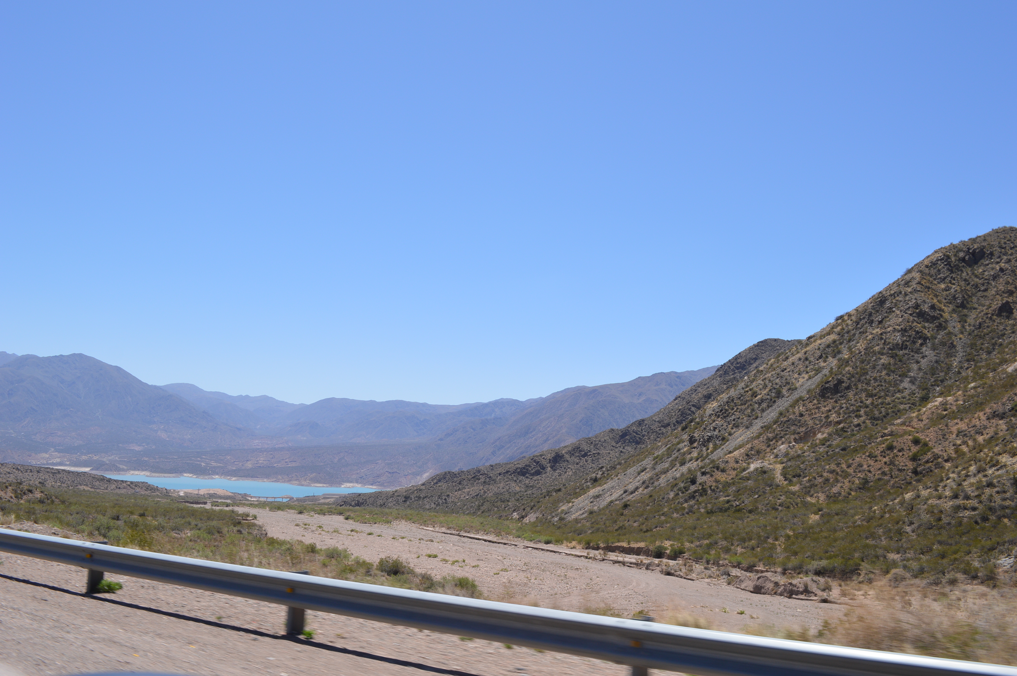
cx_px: 508
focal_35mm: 33
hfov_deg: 57.3
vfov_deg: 39.9
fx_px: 931
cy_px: 338
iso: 100
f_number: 8
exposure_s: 1/250
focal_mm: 22
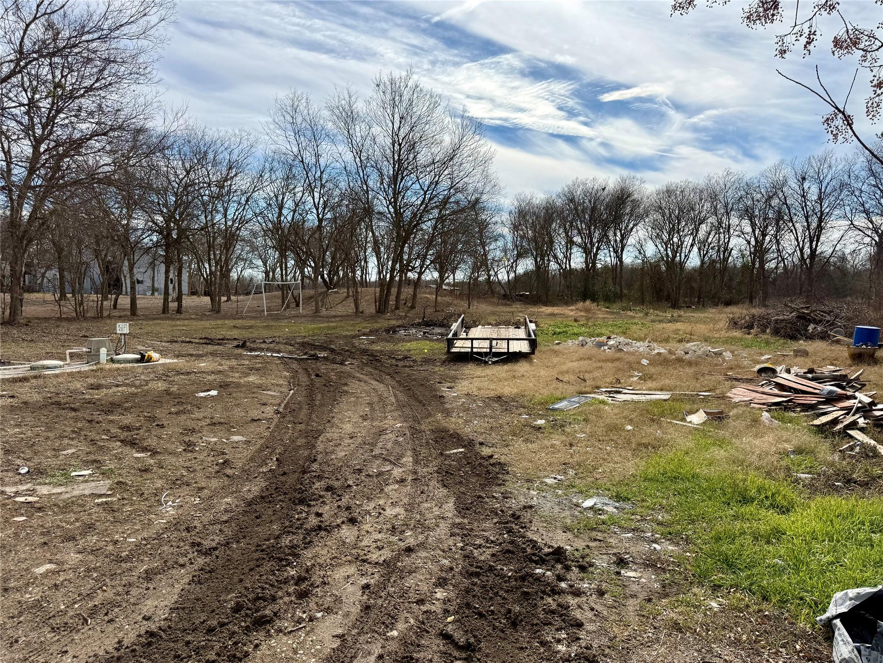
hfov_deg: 71.6
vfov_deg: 56.8
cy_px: 332
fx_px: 612
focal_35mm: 24
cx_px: 442
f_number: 1.78
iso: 80
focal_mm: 6.76
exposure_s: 1/8130
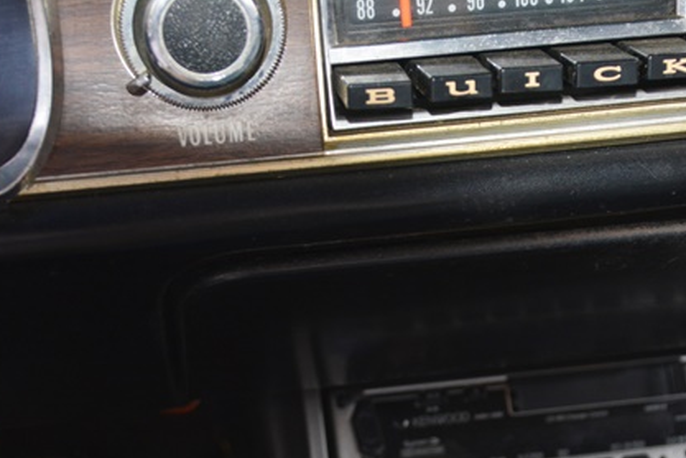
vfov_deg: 16.6
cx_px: 443
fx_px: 1562
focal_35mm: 82
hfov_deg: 24.7
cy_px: 325
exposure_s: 1/60
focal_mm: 38
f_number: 5
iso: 1100
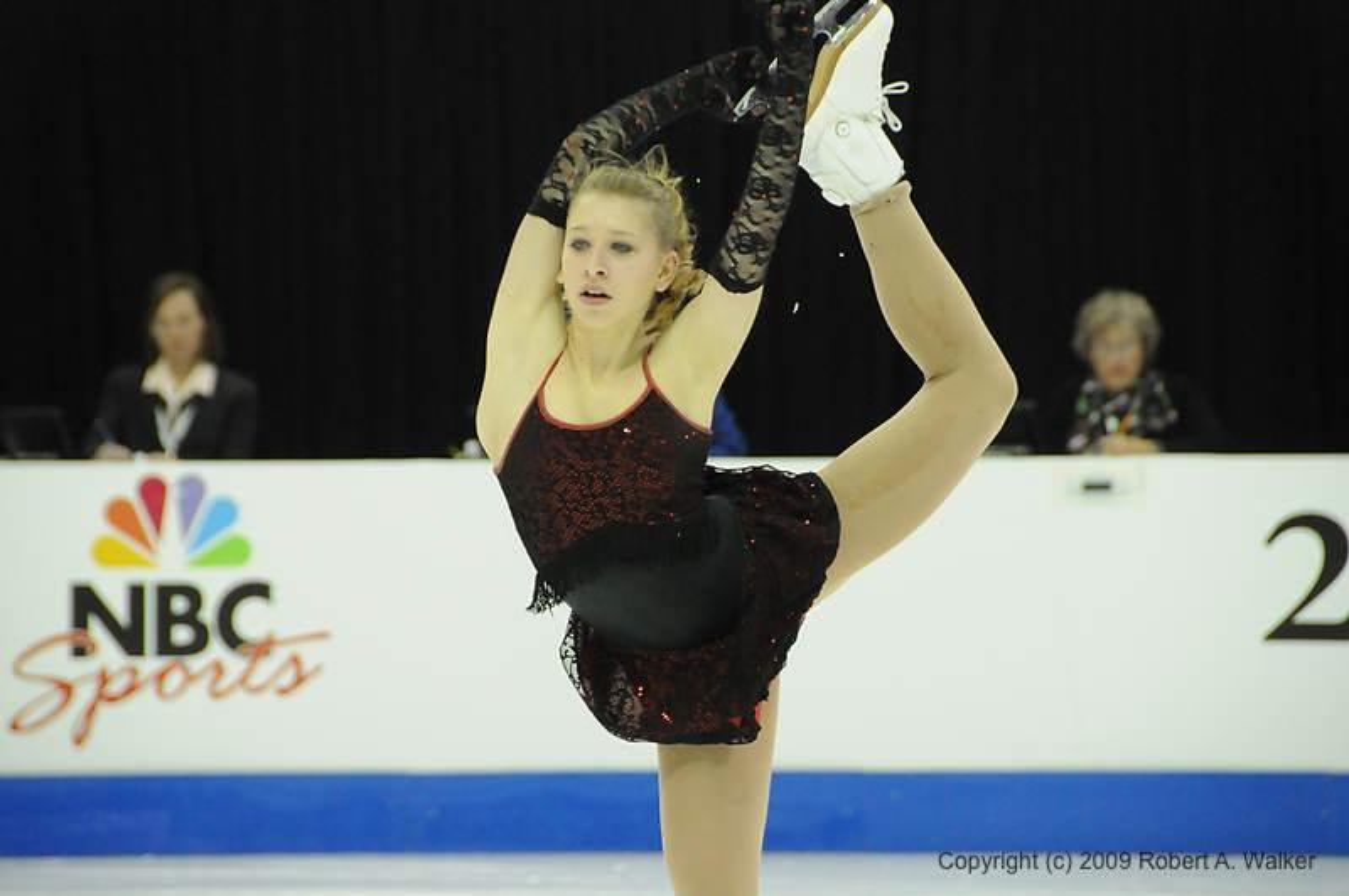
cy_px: 448
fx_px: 9542
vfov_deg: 5.4
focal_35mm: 255
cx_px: 674
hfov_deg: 8.1
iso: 3200
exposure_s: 1/500
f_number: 5.6
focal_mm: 170
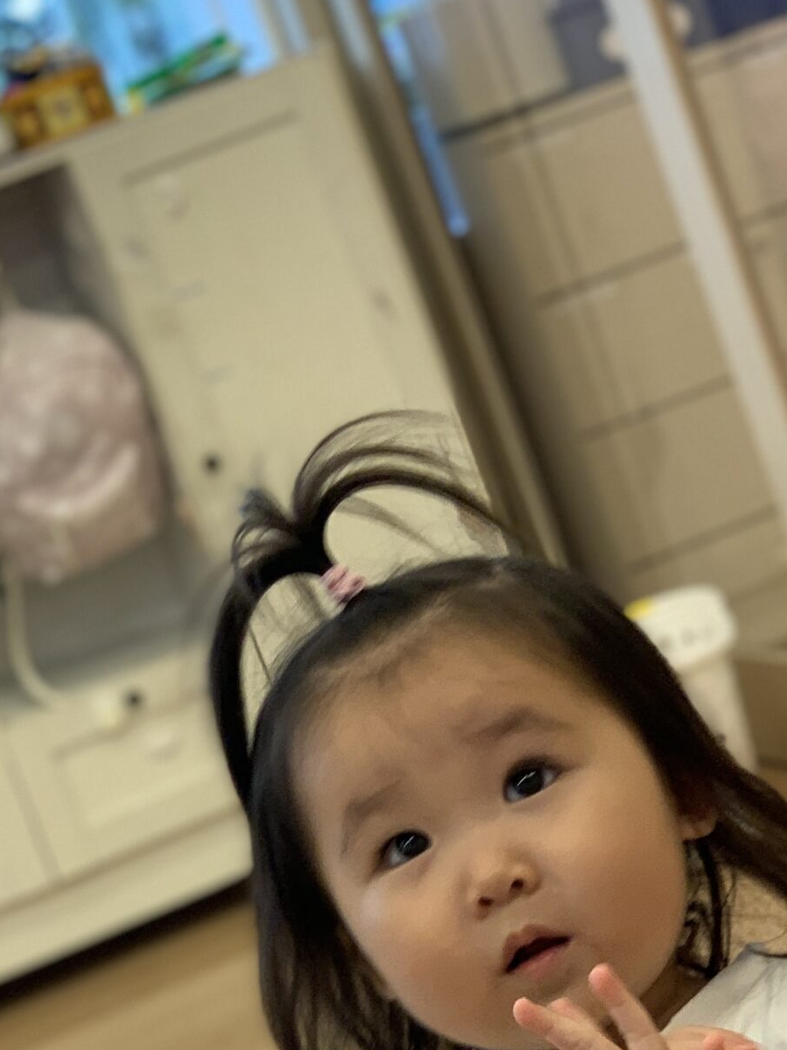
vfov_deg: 17.6
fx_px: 3365
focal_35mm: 111
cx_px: 418
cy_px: 804
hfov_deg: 13.3
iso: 100
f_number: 2.4
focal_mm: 6
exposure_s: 1/100
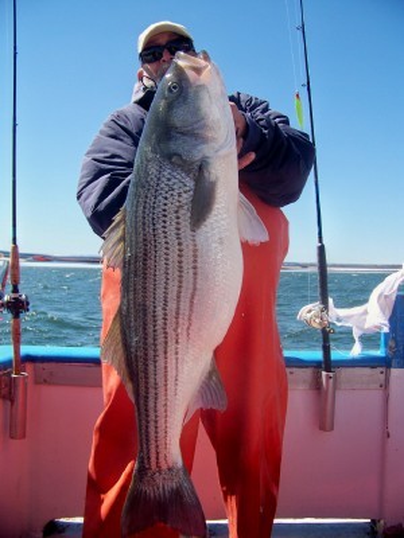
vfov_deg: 51.4
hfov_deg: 39.7
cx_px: 202
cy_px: 269
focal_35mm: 36
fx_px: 560
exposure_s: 1/640
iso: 64
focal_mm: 5.85
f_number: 2.8
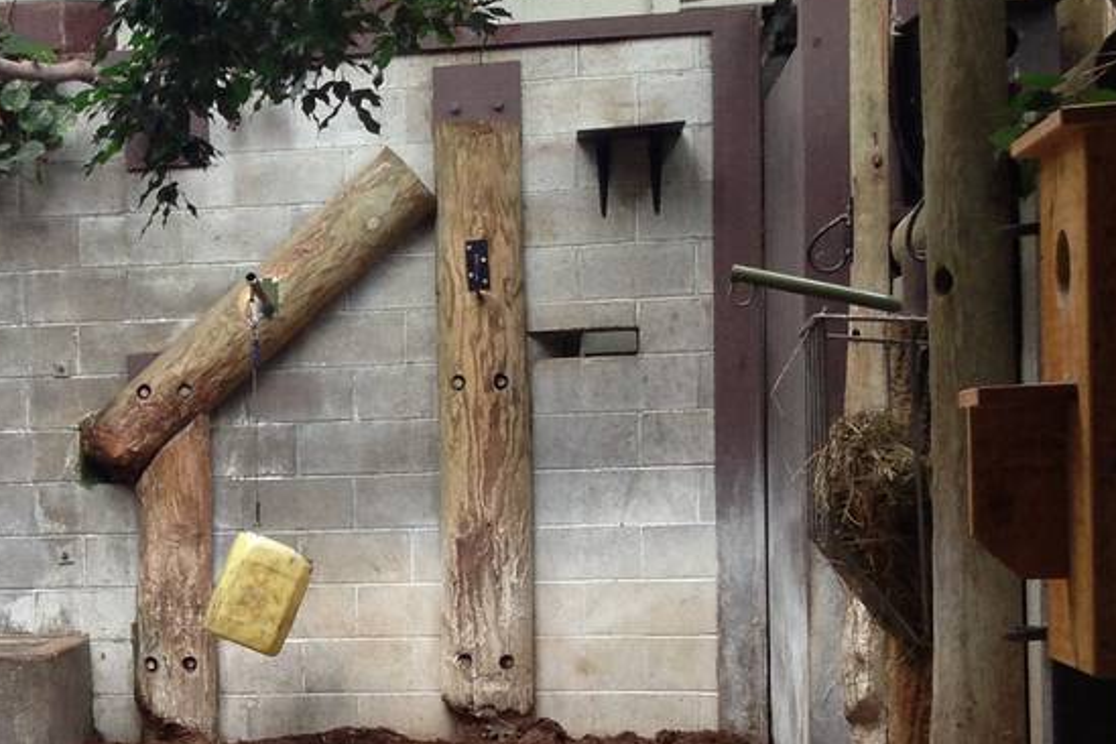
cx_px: -260
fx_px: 3100
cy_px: 604
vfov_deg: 13.6
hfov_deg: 19.1
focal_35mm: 100
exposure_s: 1/60
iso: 80
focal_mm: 4.13
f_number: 2.4
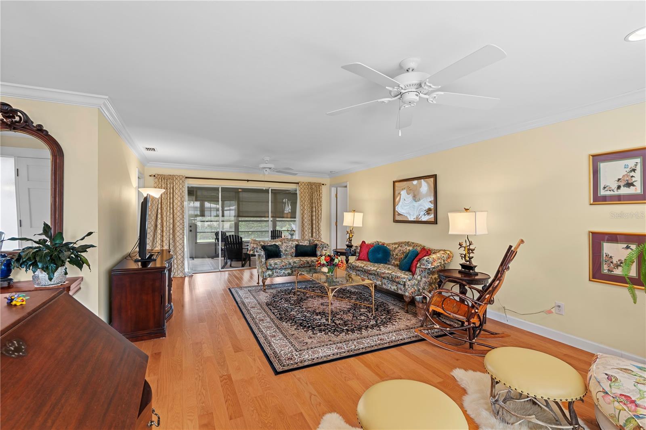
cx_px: 323
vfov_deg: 73.7
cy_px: 215
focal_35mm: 16
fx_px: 287
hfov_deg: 96.7
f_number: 9
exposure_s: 1.3
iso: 250
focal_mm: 16
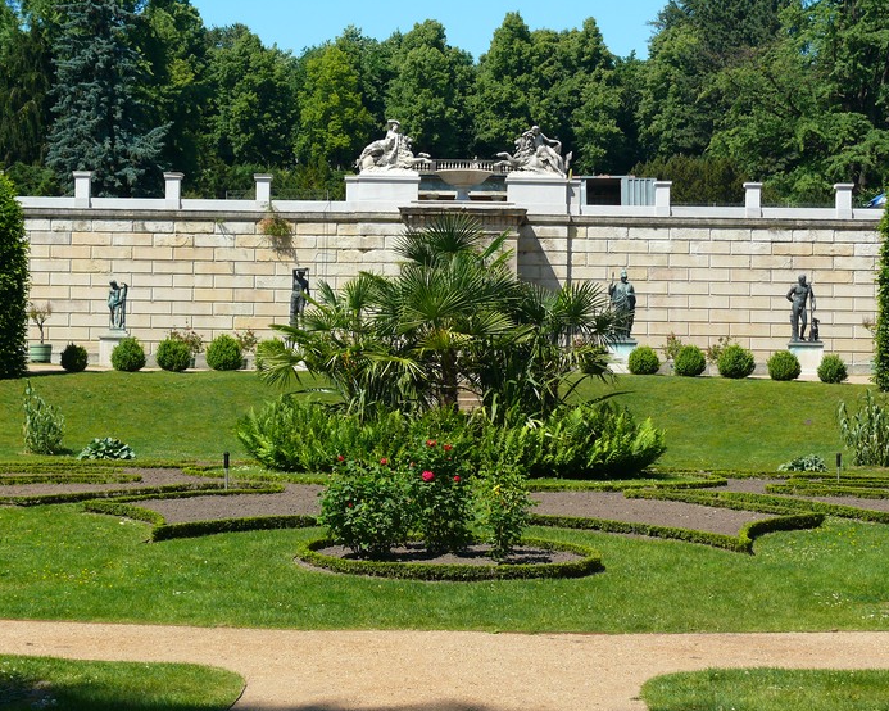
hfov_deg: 25.4
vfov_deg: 20.4
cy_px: 354
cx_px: 450
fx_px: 1973
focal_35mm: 75
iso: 100
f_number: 4
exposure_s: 1/250
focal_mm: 15.1
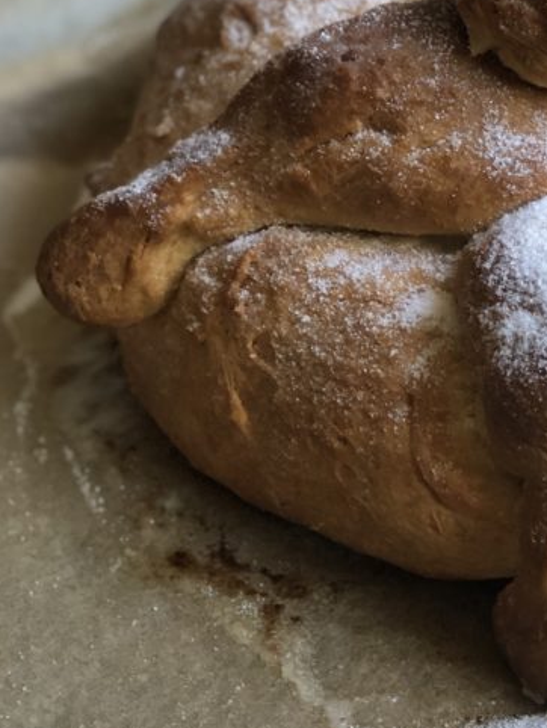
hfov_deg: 12.1
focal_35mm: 121
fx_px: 2547
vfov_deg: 16.3
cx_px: 555
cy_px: 364
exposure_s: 1/30
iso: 125
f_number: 2.8
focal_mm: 6.6
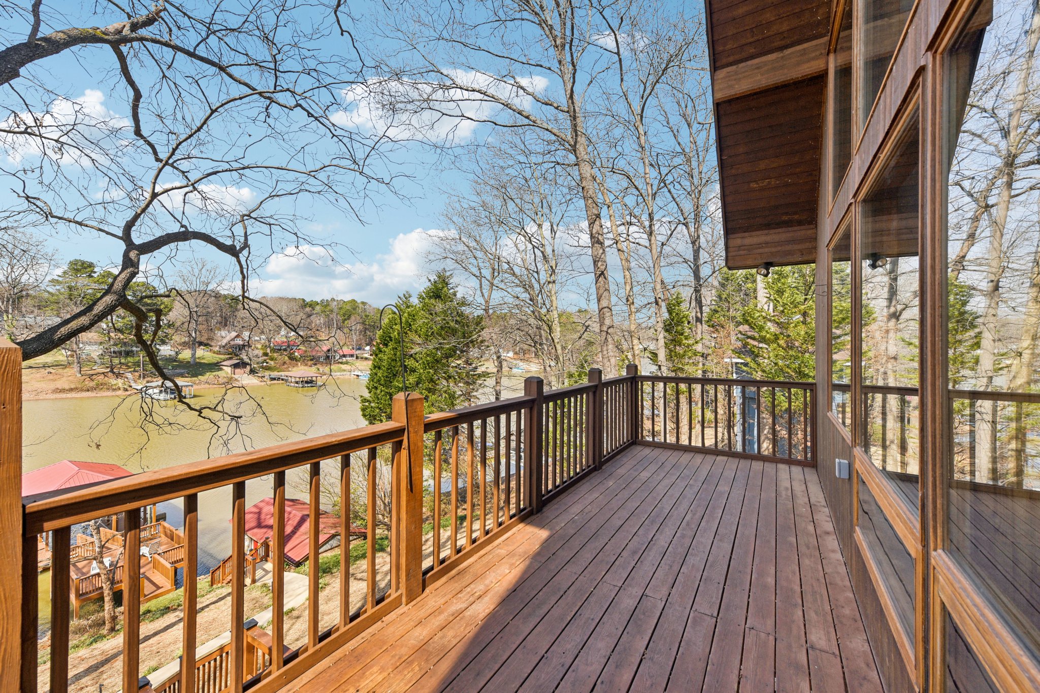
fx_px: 404
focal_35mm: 14
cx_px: 520
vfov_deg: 81.2
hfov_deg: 104.3
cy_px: 346
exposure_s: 1/320
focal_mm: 14
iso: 160
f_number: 8
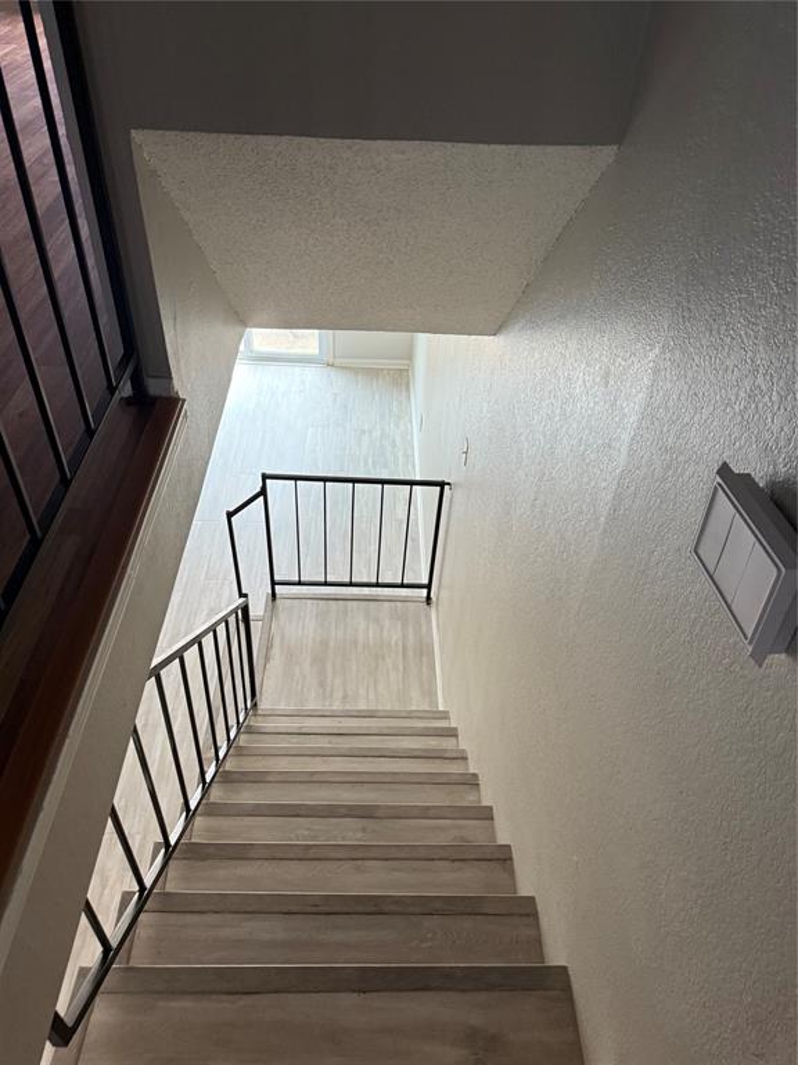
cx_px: 399
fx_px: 738
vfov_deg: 71.6
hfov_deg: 56.8
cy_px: 532
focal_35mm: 24
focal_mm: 6.76
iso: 320
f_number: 1.78
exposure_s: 1/60
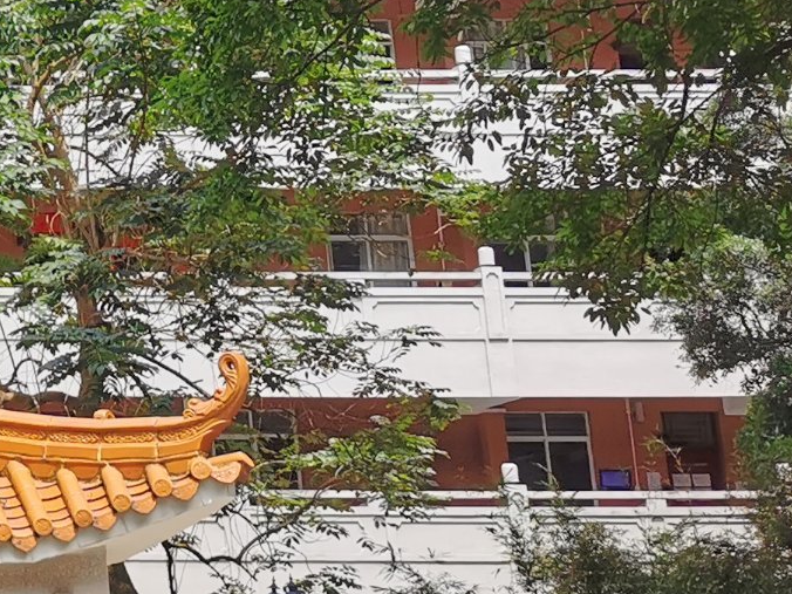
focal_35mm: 109
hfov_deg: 15.5
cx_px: -637
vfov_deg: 13.5
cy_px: 135
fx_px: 2494
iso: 50
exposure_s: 1/2500
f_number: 1.6
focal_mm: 5.56
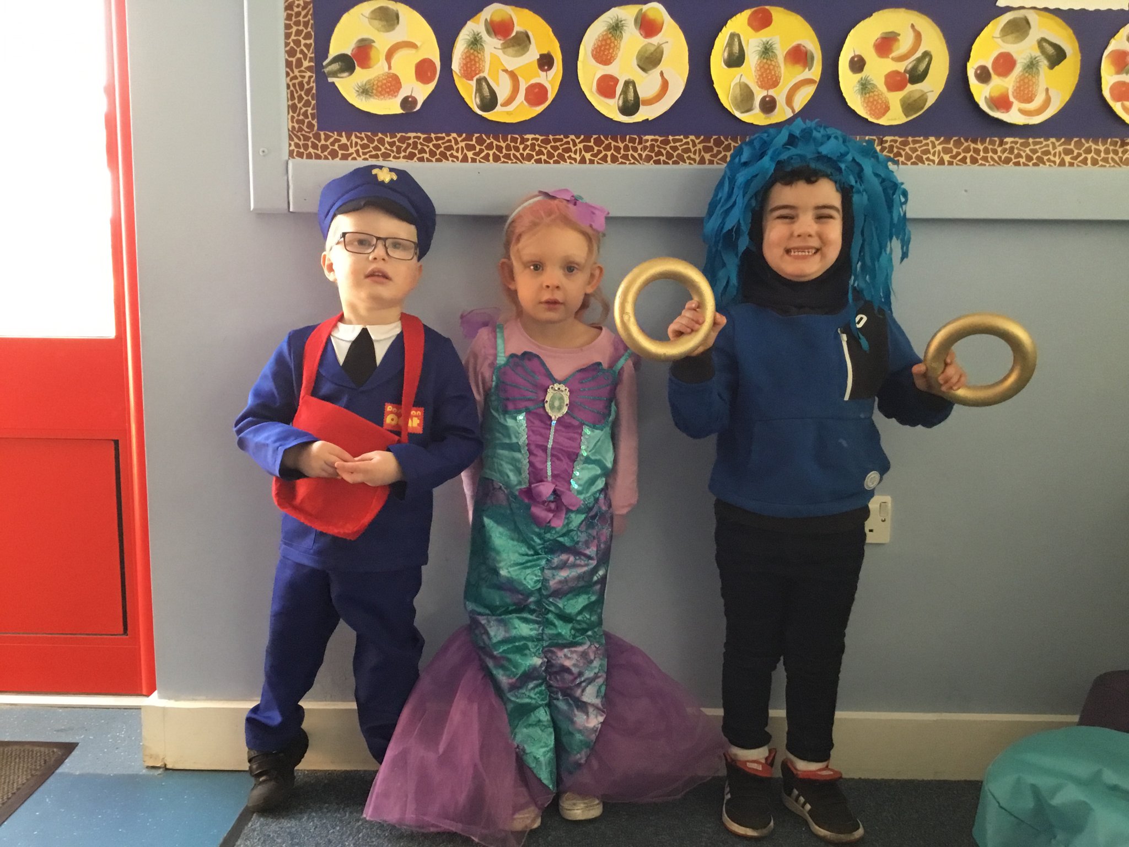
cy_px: 424
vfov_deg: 45.4
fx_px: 1011
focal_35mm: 31
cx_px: 564
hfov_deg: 58.4
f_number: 2.4
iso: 200
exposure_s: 1/33
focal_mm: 3.3
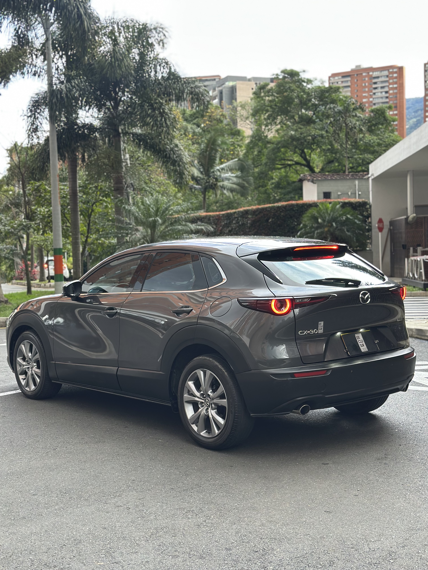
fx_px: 791
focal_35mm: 48
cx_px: 214
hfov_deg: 30.3
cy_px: 285
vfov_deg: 39.7
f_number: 1.78
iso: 125
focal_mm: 6.86
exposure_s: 1/97
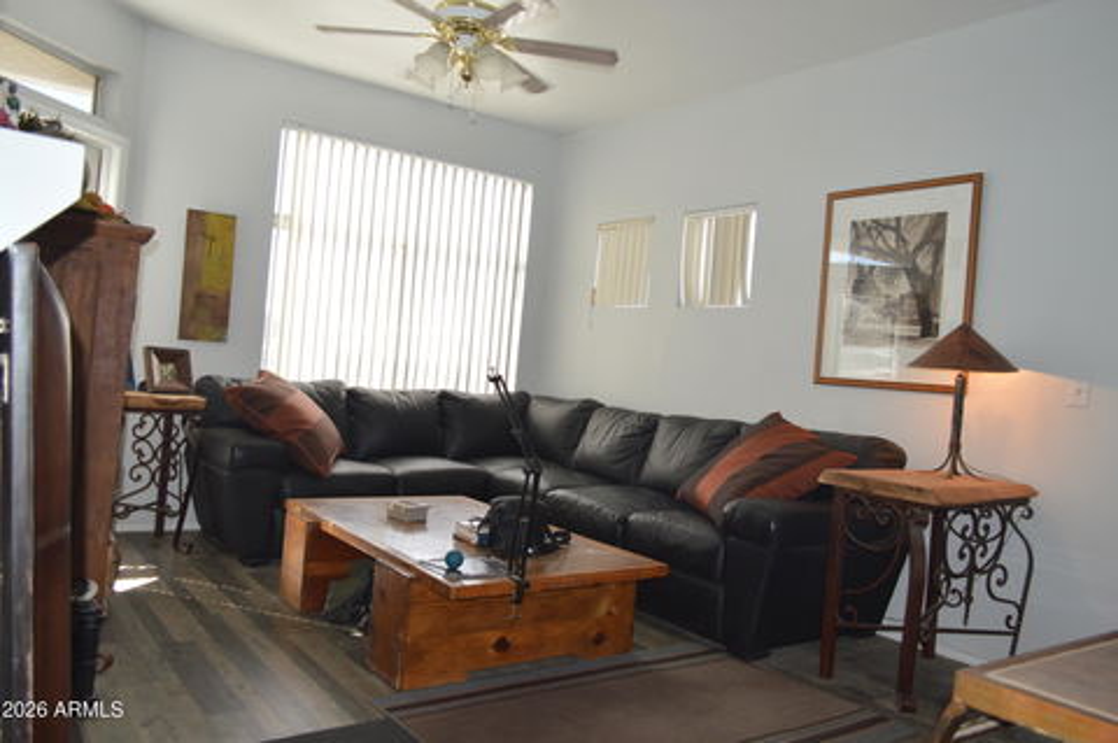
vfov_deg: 47.8
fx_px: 838
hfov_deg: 67.4
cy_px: 372
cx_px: 559
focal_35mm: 27
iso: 400
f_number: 4
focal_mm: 18
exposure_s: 1/125
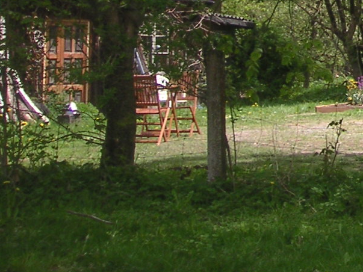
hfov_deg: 14.2
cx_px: 565
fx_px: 1352
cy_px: -187
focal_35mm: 129
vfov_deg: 10.9
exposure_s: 1/350
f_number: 2.8
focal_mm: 6
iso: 50
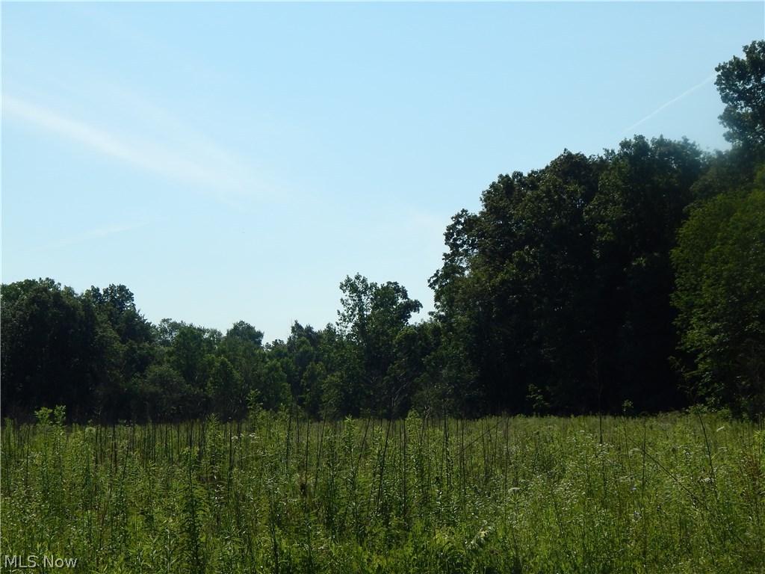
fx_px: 1525
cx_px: 382
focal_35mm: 69
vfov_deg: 21.3
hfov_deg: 28.2
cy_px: 287
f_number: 8.2
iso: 125
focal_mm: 12.3
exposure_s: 1/800
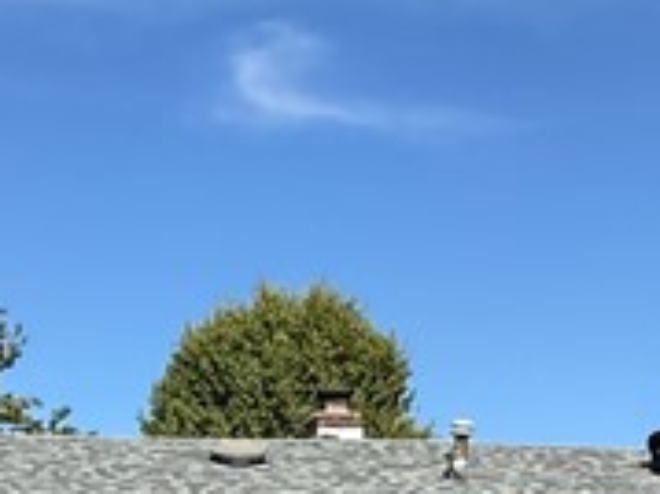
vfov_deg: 17.4
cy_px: 616
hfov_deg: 24.3
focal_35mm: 80
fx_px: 1524
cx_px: 221
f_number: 2.2
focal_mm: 2.22
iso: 50
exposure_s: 1/2320
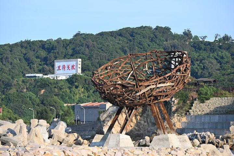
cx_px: 117
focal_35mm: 180
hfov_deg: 11.4
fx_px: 1170
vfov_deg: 7.6
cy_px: 78
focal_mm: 120
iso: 250
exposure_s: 1/250
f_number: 8
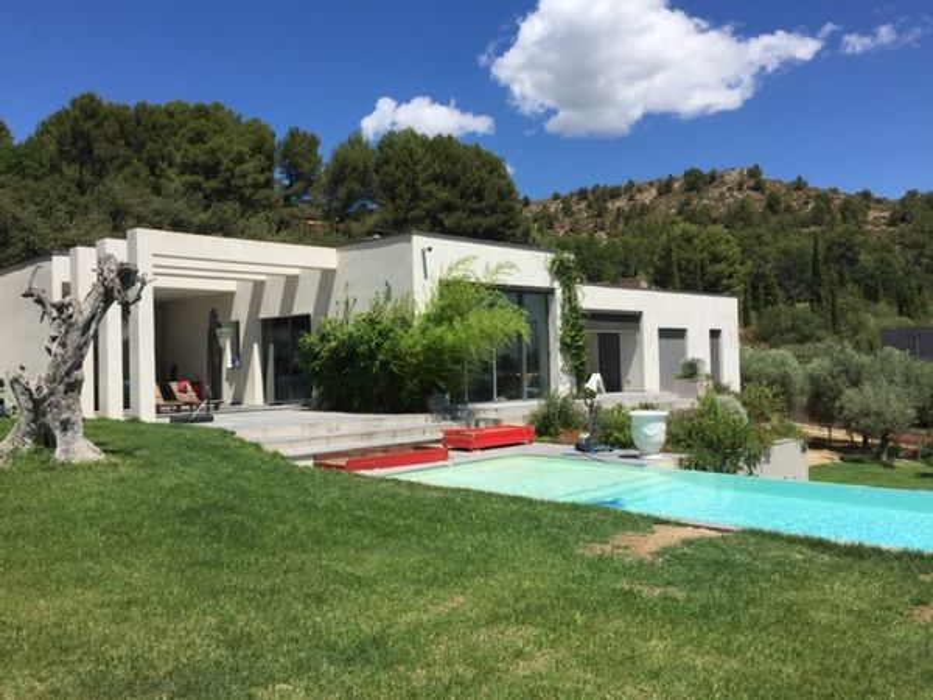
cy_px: 350
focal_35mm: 29
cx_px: 466
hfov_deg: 61.7
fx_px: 782
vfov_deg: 48.2
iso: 32
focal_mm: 4.15
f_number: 2.2
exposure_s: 1/2825
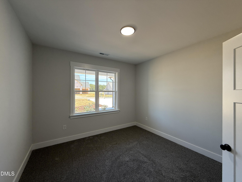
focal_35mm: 14
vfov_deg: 85.7
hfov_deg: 102.1
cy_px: 91
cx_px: 121
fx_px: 98
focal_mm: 2.22
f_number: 2.2
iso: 64
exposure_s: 1/120
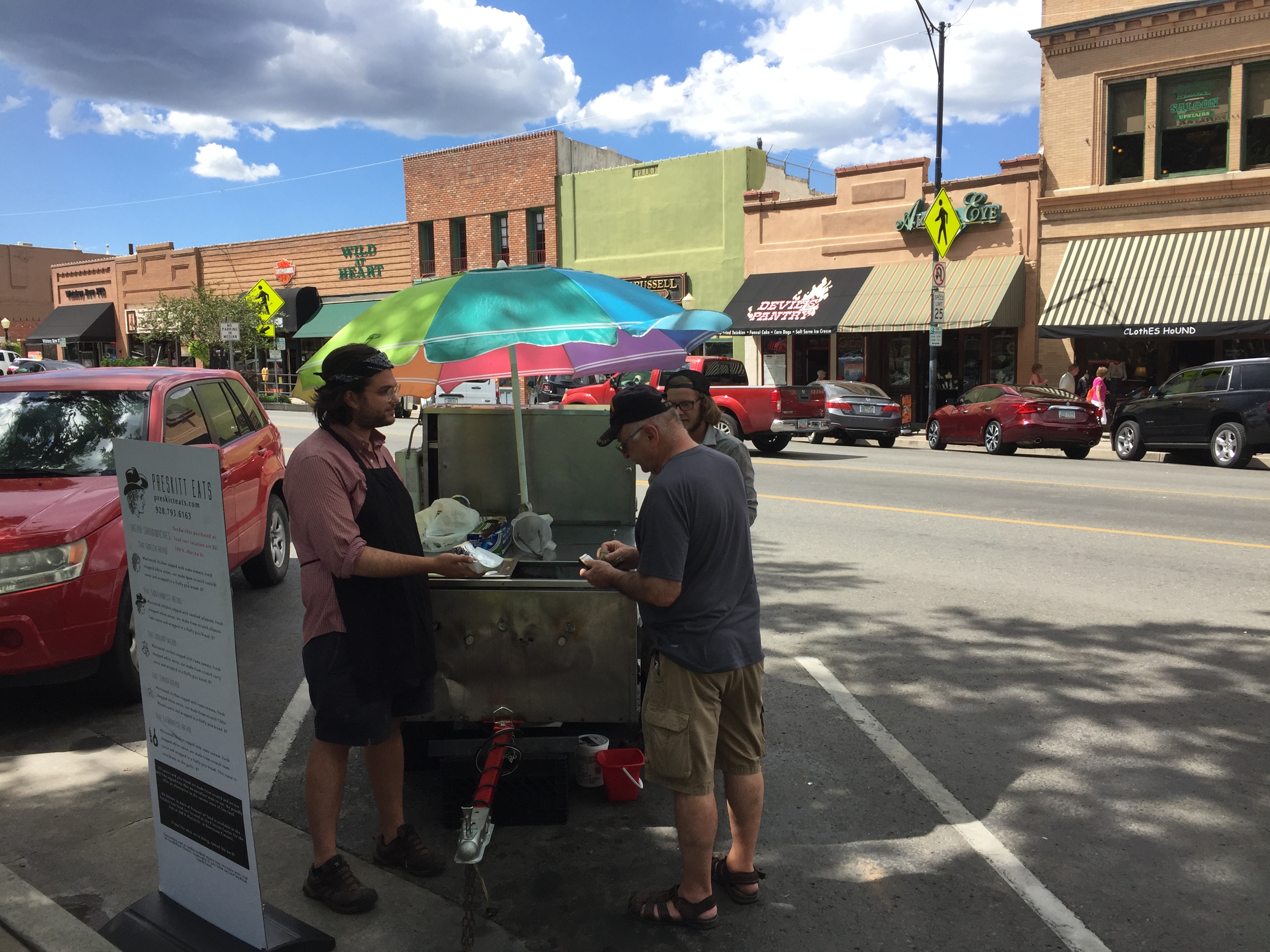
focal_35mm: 29
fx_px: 1064
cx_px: 635
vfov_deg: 48.2
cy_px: 476
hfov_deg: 61.7
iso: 32
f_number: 2.2
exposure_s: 1/1199
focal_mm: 4.15
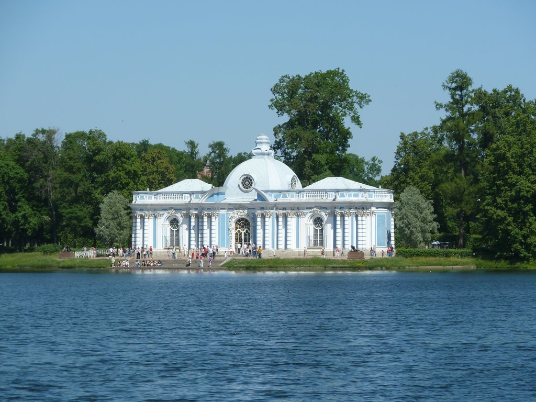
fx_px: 2446
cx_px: 268
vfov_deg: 9.4
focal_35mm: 158
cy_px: 201
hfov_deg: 12.5
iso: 80
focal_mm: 25.9
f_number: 5.6
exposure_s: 1/400
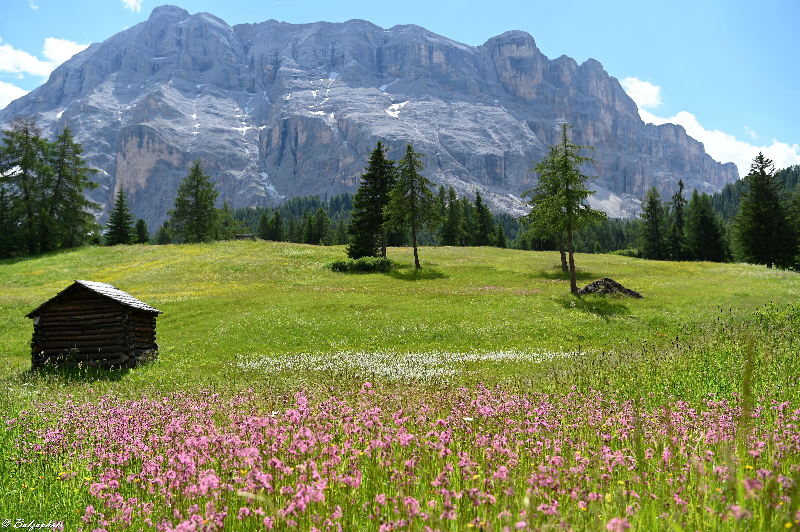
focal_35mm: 35
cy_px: 266
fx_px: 777
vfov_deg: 37.8
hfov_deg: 54.5
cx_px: 400
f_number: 4.5
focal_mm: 35
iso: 100
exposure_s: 1/640
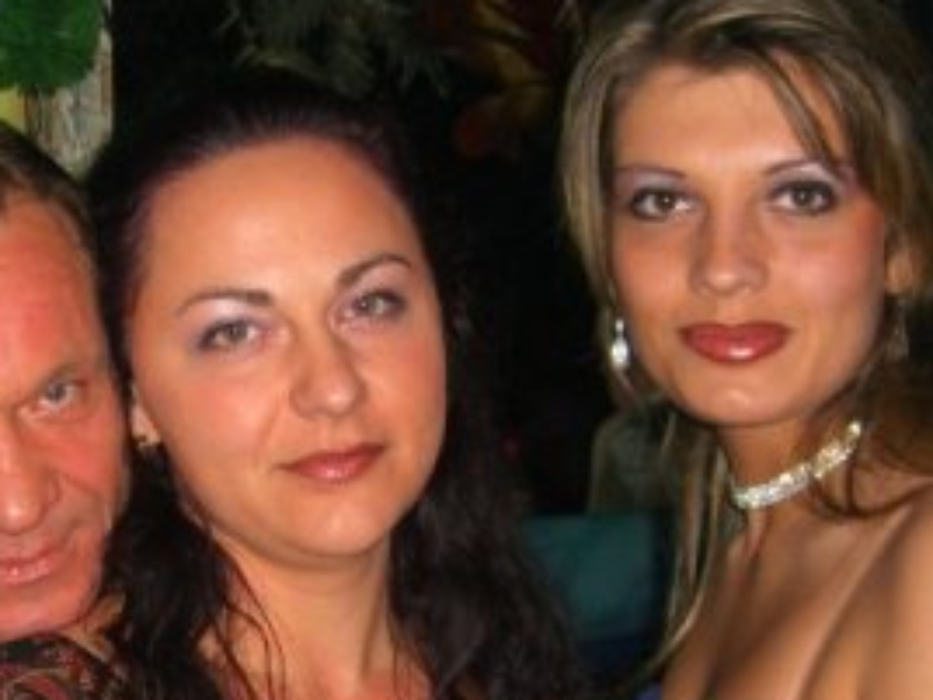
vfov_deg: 17.2
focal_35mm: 85
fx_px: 2291
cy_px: 589
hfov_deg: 22.8
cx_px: 258
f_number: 2.8
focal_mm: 7.9
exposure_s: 1/60
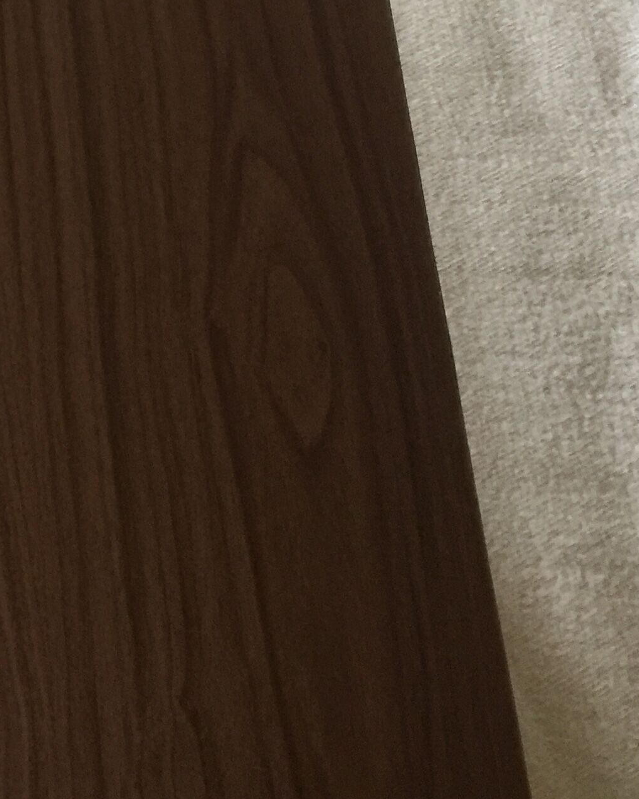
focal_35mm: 73
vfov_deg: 25.8
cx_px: -98
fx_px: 1726
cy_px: 230
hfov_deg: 19.9
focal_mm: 4.15
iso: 125
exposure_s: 1/10
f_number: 2.2
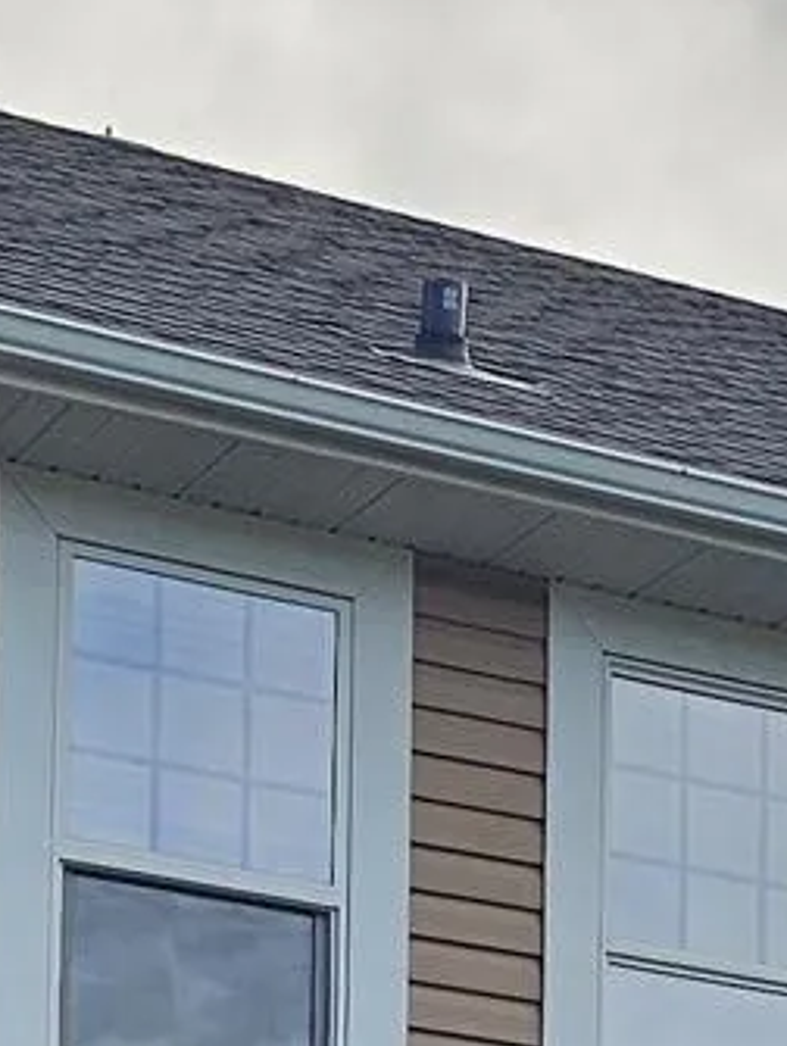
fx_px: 4780
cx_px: 990
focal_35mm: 158
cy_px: 1711
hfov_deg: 9.3
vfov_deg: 11.8
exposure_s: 1/1160
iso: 20
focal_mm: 6.3
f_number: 1.7
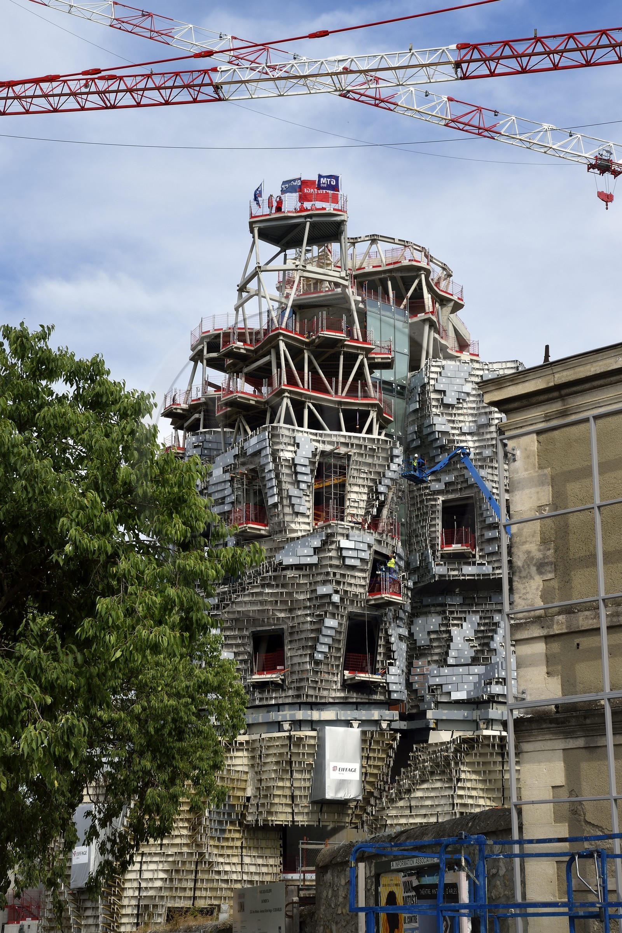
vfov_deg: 33.4
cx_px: 311
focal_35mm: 60
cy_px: 466
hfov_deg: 22.6
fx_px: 1555
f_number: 20
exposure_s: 1/125
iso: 200
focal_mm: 60
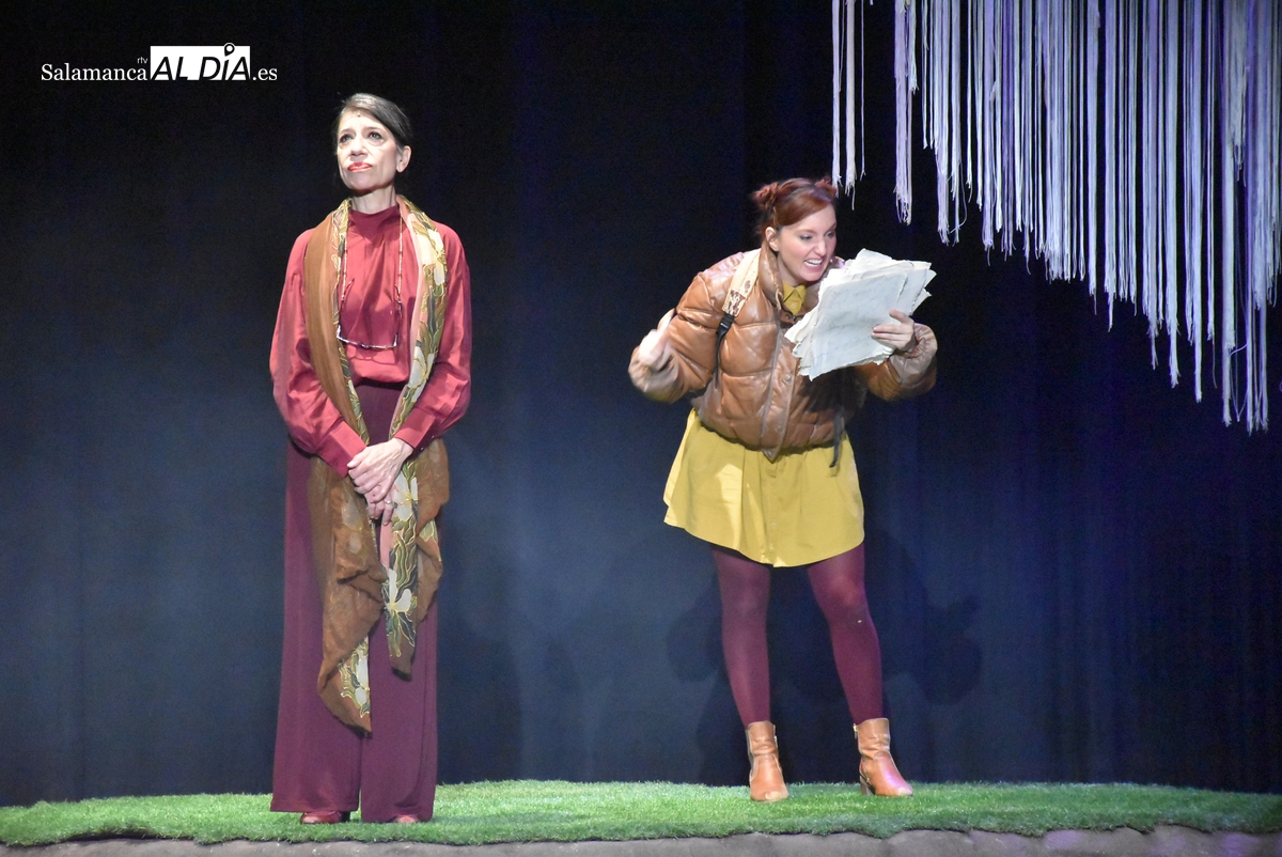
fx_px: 6521
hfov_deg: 11.2
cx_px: 641
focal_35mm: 183
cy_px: 428
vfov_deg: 7.5
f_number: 5.6
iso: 12800
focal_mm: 122
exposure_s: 1/25
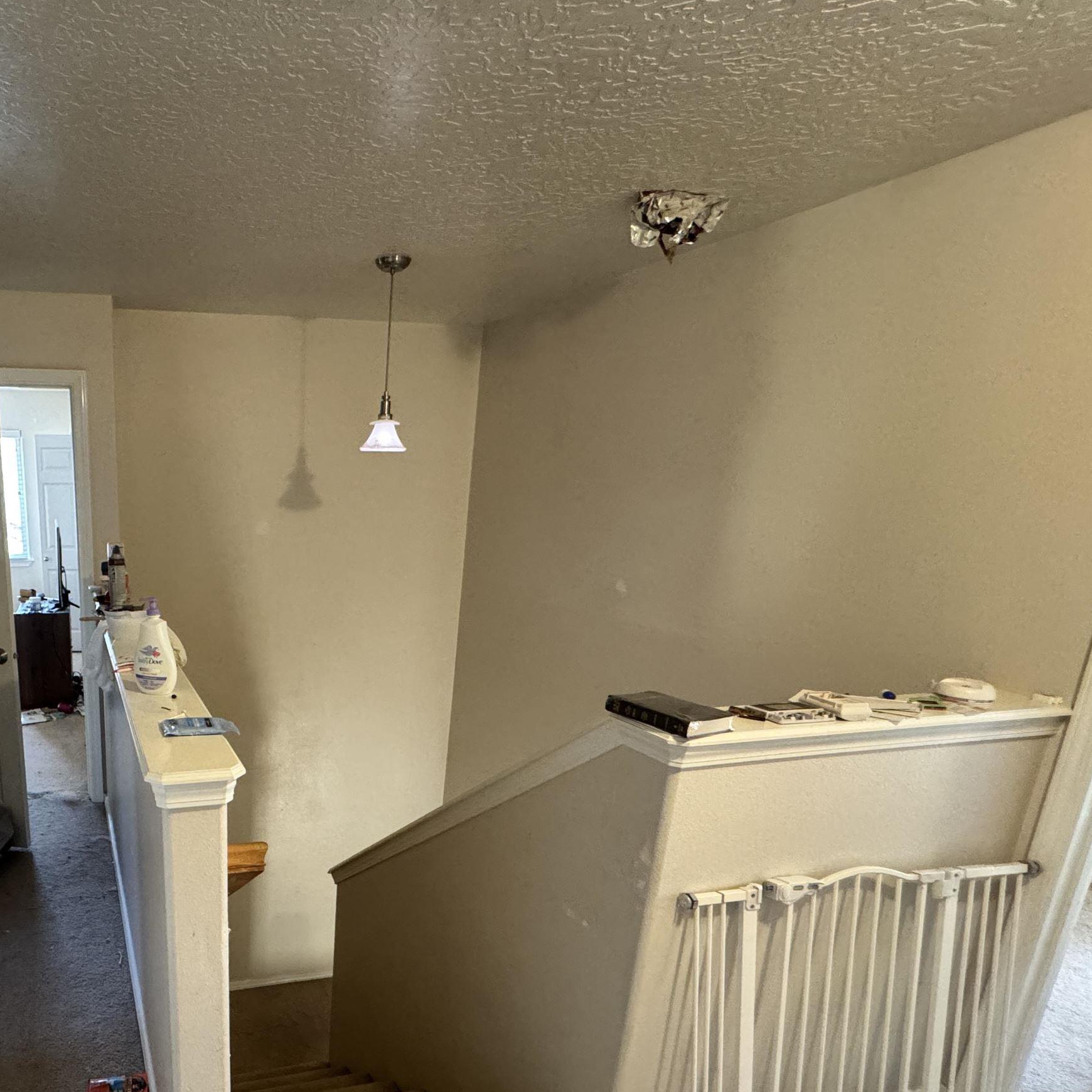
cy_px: 700
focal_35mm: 22
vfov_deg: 68.2
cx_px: 230
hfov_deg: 64.0
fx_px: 785
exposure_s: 1/60
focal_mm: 2.22
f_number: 2.2
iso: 800
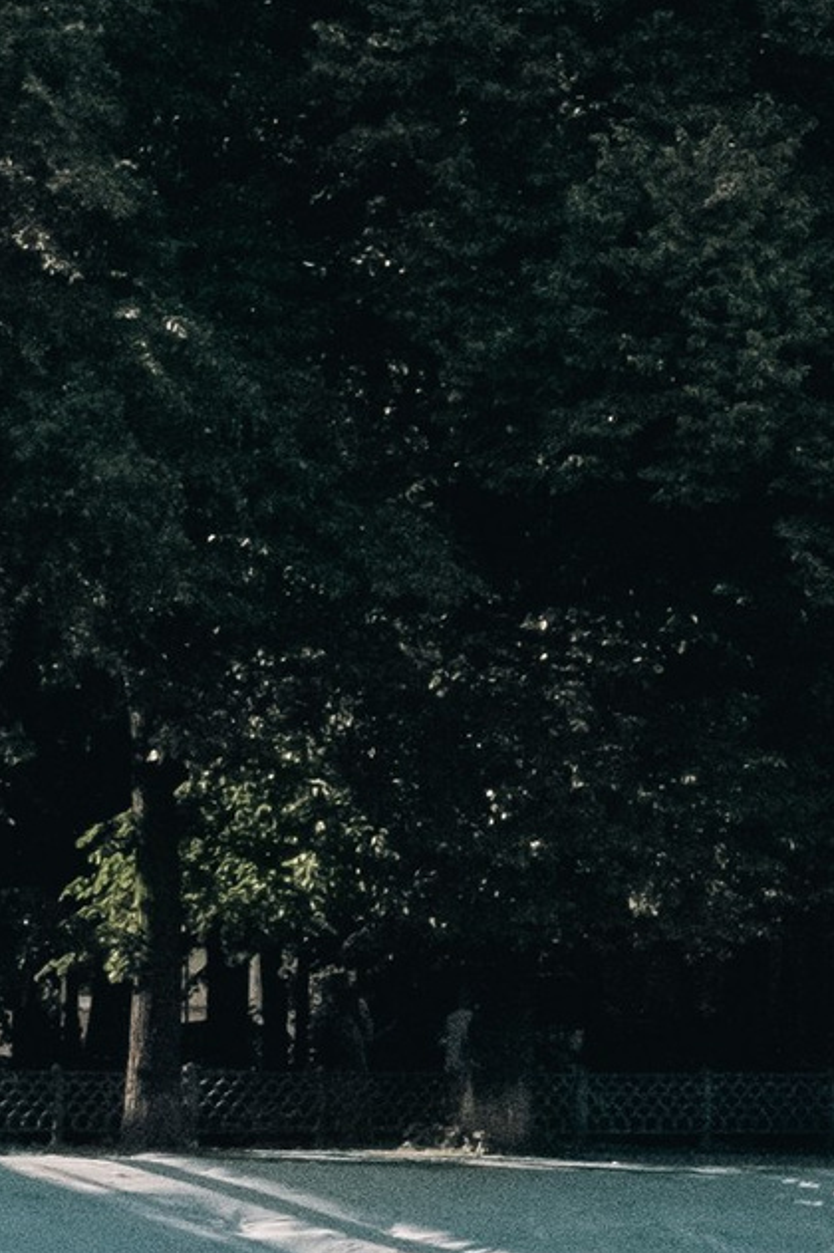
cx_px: 1630
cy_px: -923
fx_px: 14401
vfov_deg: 4.9
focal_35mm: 414
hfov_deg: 3.3
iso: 3200
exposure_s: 1/4000
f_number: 6.3
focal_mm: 45.4
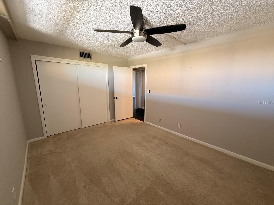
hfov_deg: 102.1
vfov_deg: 85.7
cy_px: 102
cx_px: 137
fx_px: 111
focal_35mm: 14
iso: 200
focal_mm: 2.22
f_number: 2.2
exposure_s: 1/60
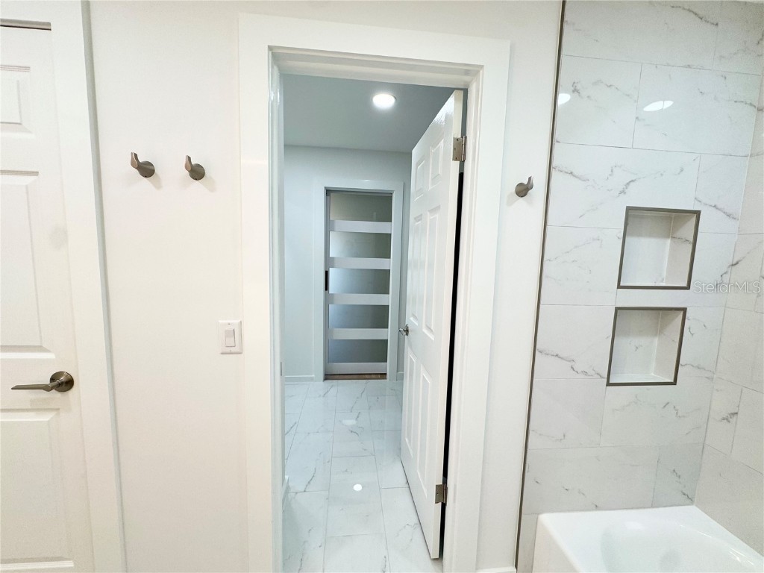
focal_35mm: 14
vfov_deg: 85.7
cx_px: 382
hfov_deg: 102.1
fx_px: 309
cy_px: 286
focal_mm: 2.22
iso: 80
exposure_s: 1/120
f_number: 2.2
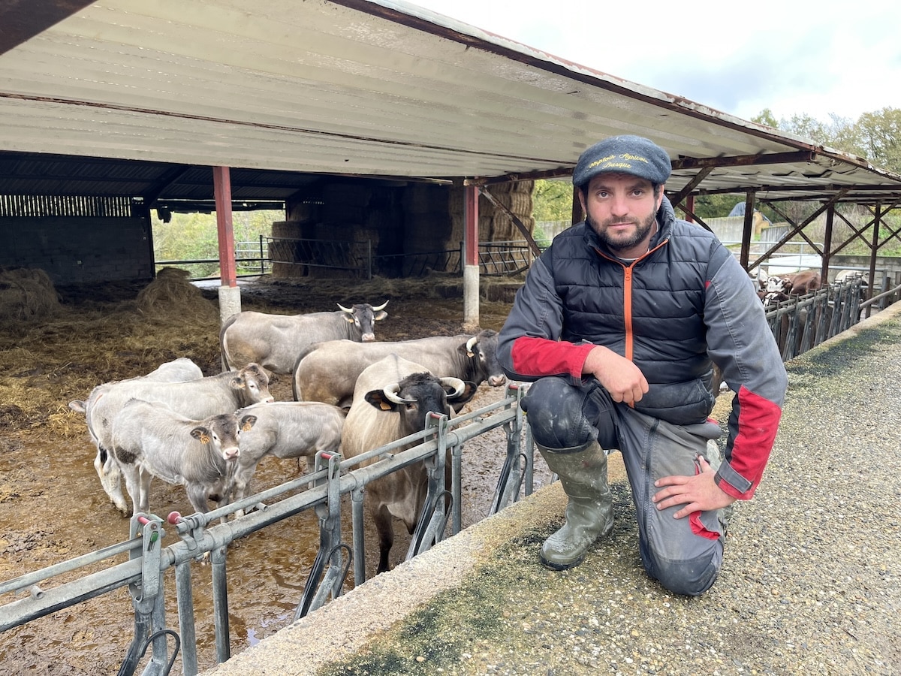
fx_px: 677
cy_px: 338
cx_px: 450
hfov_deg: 67.3
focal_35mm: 26
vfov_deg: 53.1
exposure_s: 1/129
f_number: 1.6
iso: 32
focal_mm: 5.1
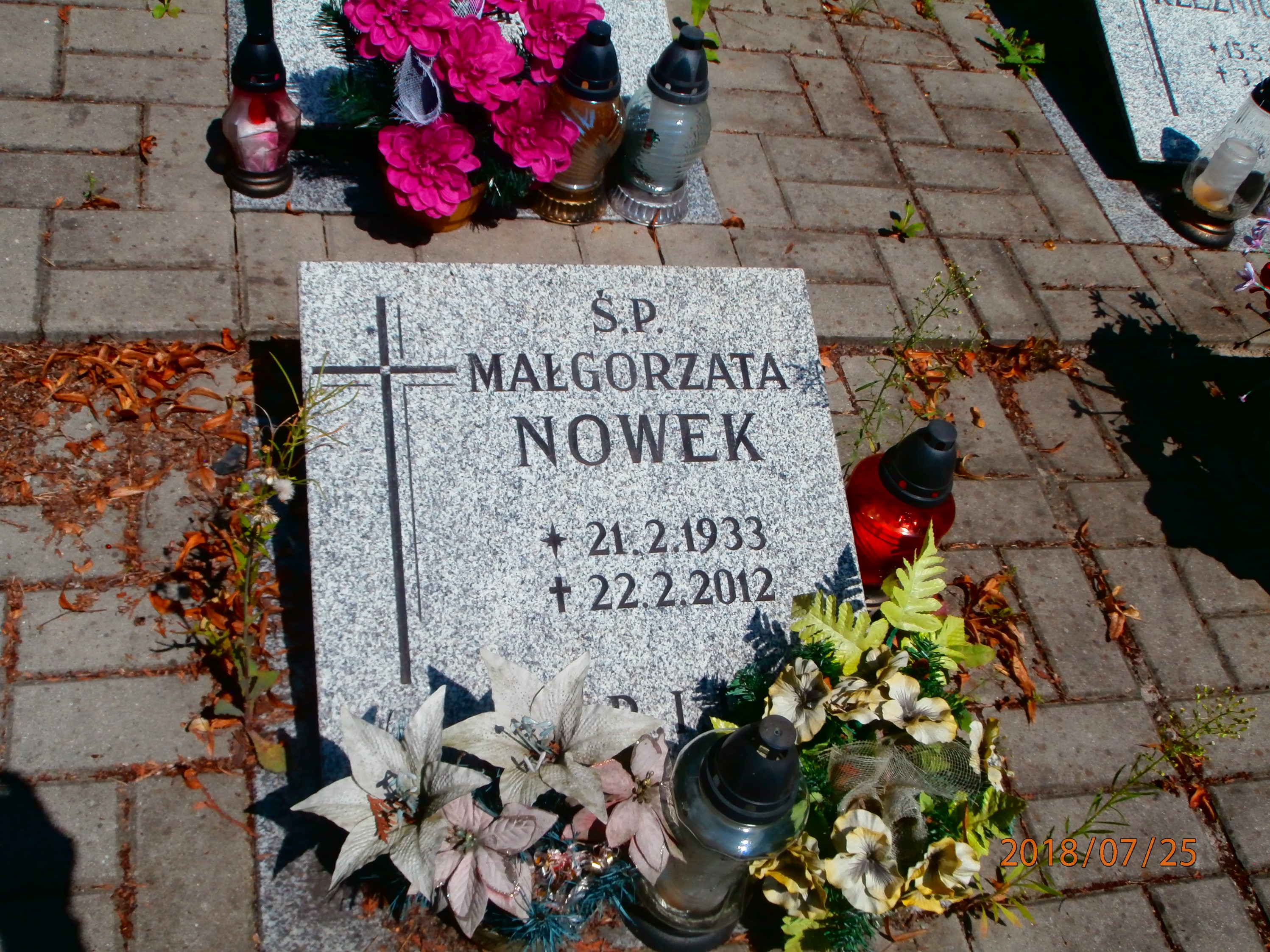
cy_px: 476
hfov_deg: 49.0
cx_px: 635
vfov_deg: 37.7
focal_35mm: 38
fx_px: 1394
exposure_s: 1/1600
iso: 100
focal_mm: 6.67
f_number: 3.9
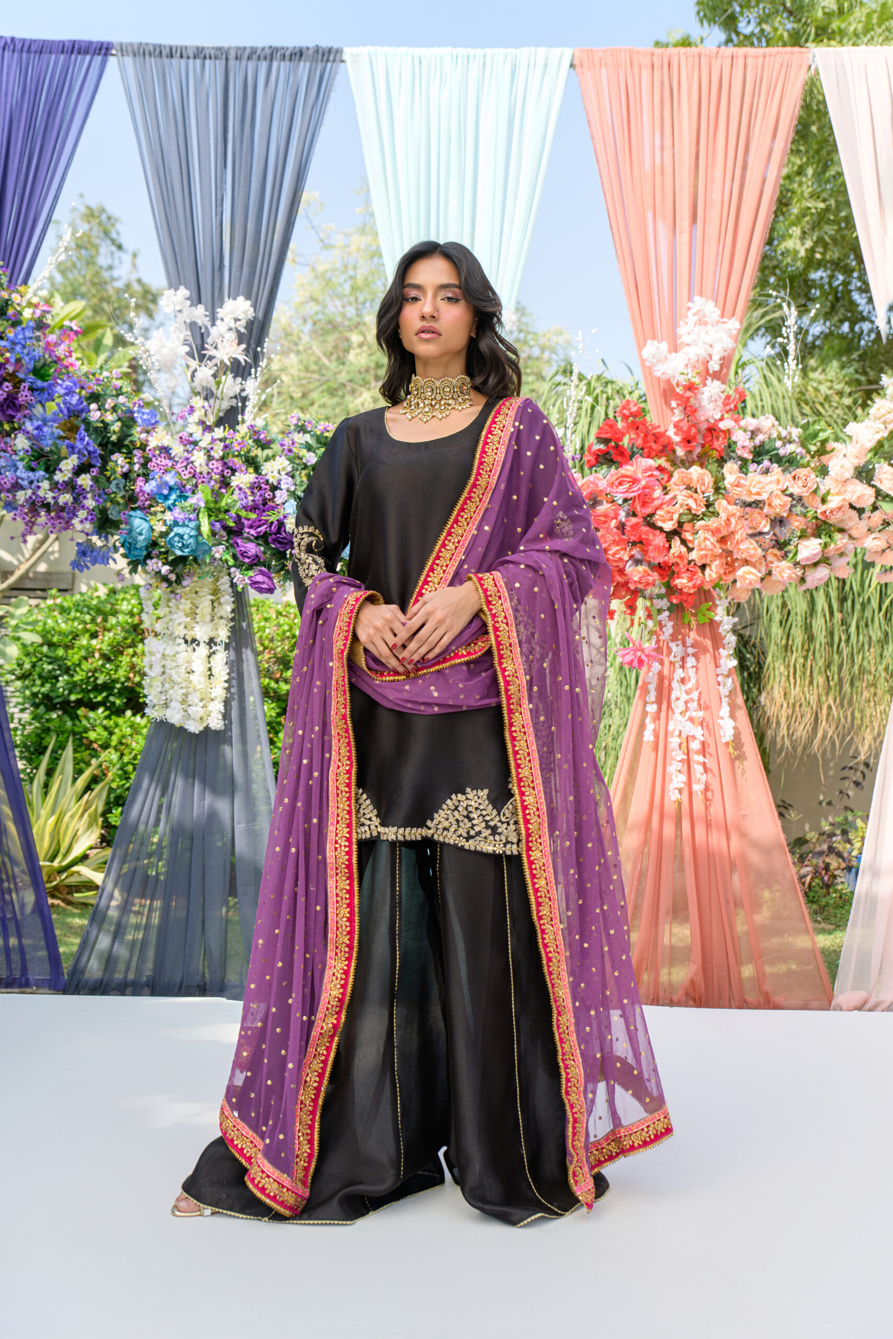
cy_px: 670
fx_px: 1488
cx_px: 446
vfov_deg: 48.5
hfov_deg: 33.4
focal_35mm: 40
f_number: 4
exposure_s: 1/800
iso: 100
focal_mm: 40
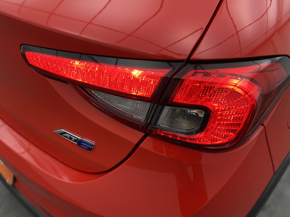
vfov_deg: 53.1
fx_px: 218
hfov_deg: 67.3
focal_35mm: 26
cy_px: 108
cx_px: 145
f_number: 1.8
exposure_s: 1/60
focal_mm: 4.25
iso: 200
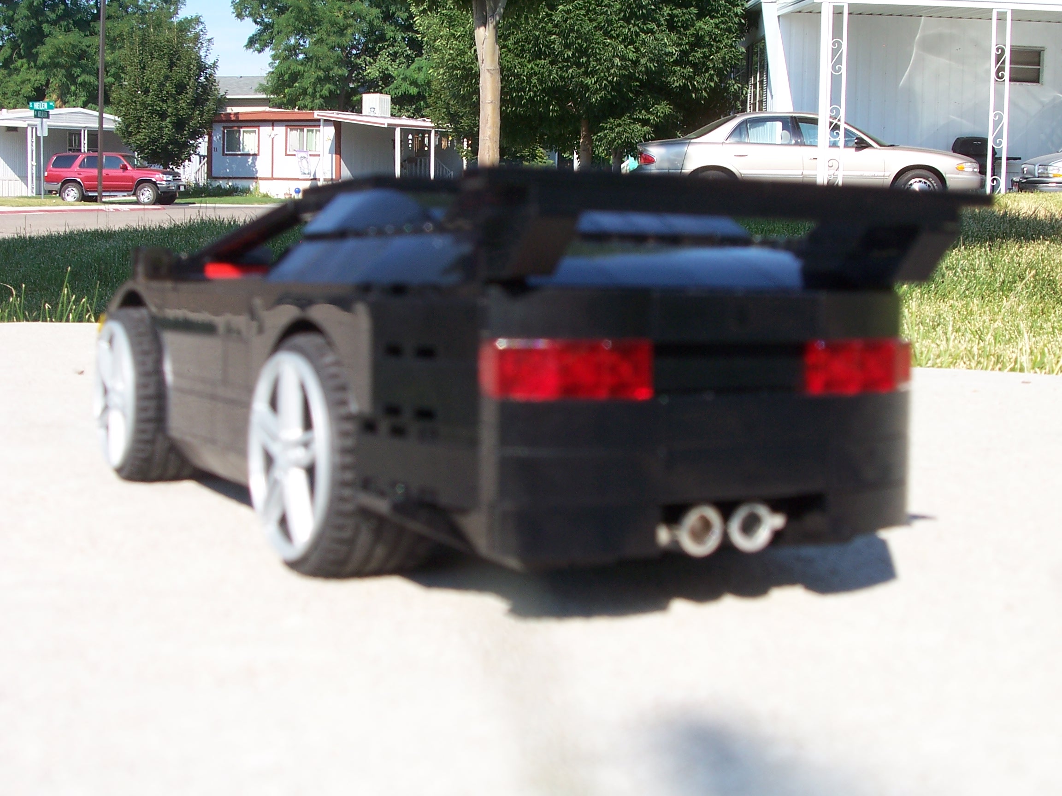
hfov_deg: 38.2
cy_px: 398
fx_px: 1534
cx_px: 531
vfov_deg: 29.1
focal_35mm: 50
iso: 80
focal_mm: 8.6
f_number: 4.8
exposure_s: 1/350
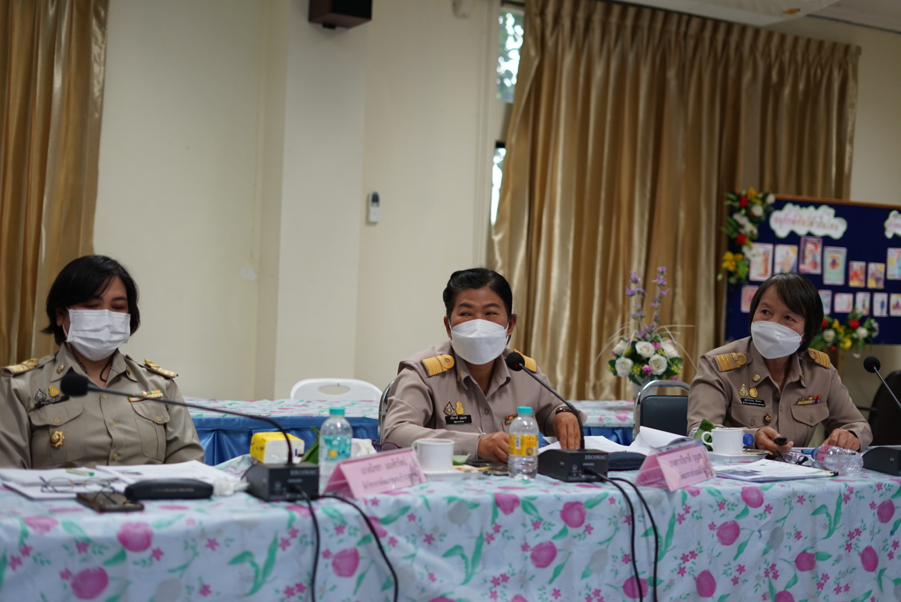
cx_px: 450
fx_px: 1252
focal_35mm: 50
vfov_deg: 27.0
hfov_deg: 39.6
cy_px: 301
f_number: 2.2
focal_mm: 50
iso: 400
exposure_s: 1/160
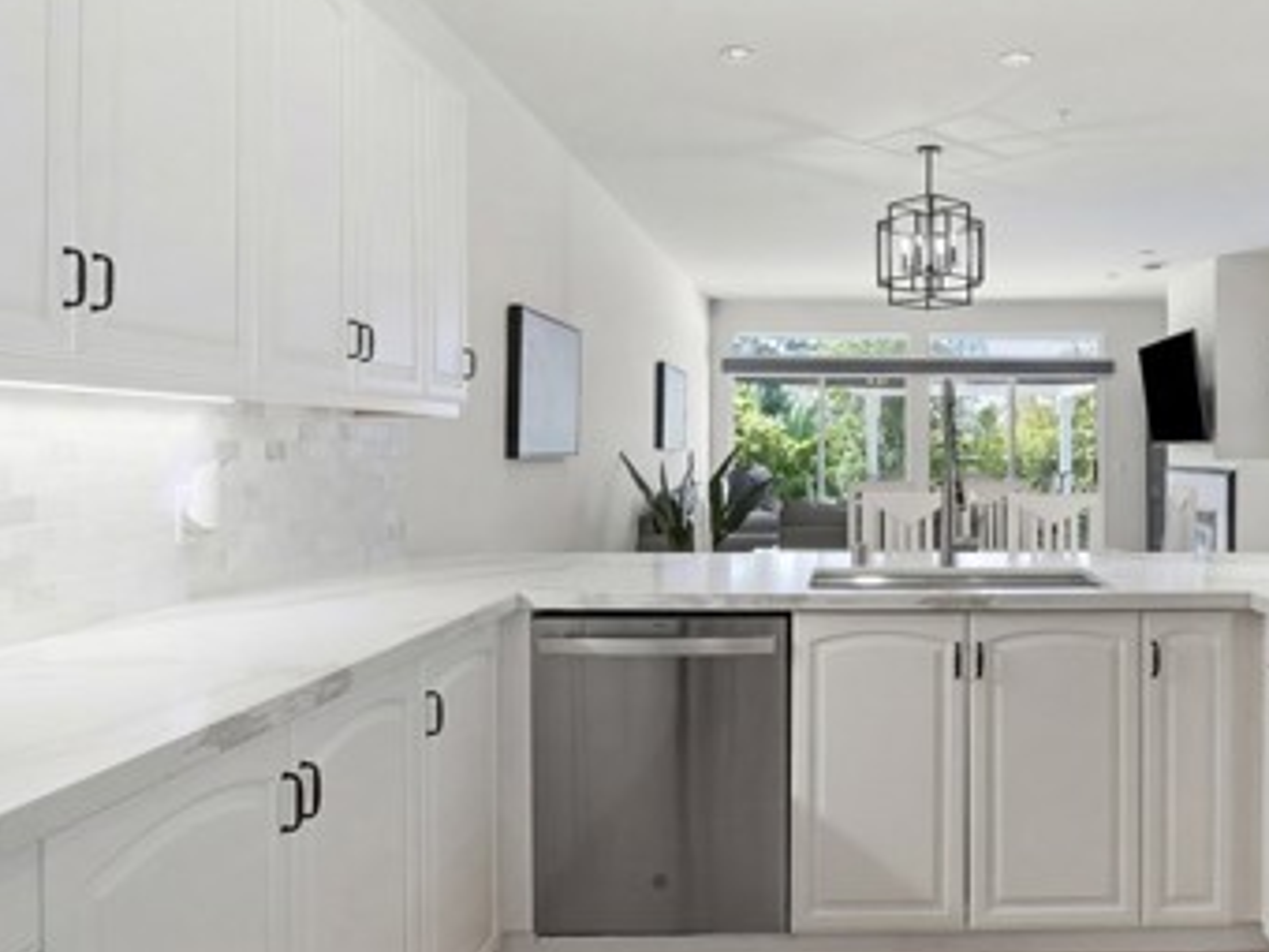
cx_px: 892
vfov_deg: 48.2
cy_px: 446
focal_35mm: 29
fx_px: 1063
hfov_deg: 59.5
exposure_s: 1/160
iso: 320
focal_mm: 16
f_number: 8
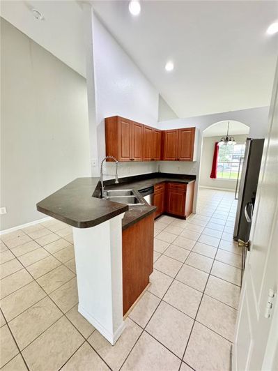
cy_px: 186
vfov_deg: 102.1
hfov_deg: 85.7
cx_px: 139
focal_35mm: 14
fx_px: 150
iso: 320
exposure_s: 1/120
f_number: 2.2
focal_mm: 2.22
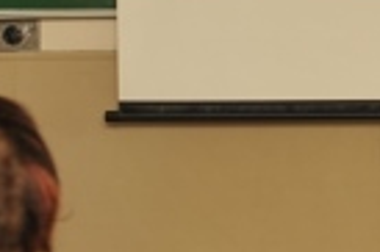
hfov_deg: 6.8
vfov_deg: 4.7
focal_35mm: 292
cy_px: 0
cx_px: 807
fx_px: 3079
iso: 200
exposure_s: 1/60
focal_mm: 40
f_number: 5
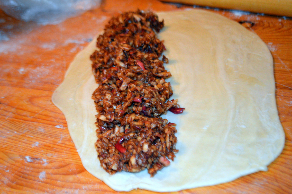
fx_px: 486
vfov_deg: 22.6
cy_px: 97
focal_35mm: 60
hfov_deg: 33.4
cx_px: 146
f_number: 5.3
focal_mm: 40
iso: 1000
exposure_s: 1/60
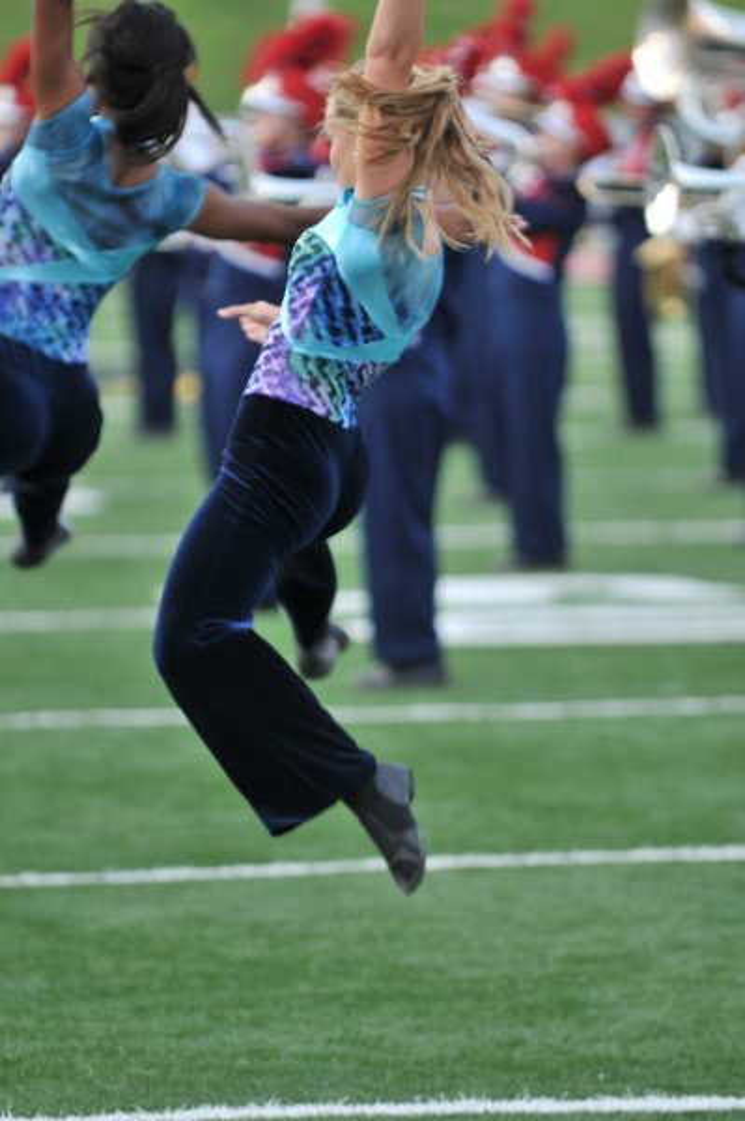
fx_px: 9328
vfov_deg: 6.9
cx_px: 372
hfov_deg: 4.6
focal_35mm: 300
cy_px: 560
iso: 200
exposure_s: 1/320
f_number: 2.8
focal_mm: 200
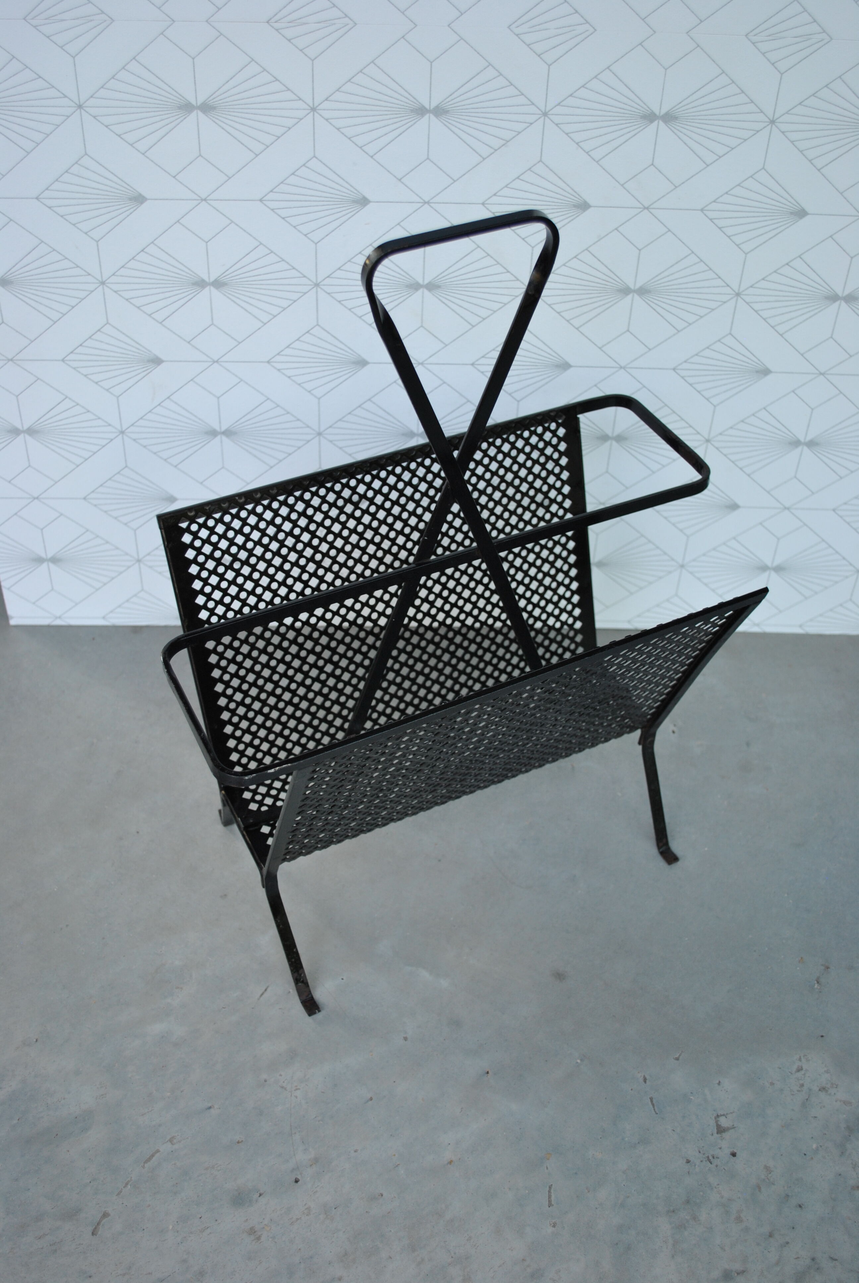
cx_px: 430
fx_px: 1285
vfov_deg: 53.1
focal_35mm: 36
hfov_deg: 37.0
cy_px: 642
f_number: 4
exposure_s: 1/60
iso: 200
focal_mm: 24
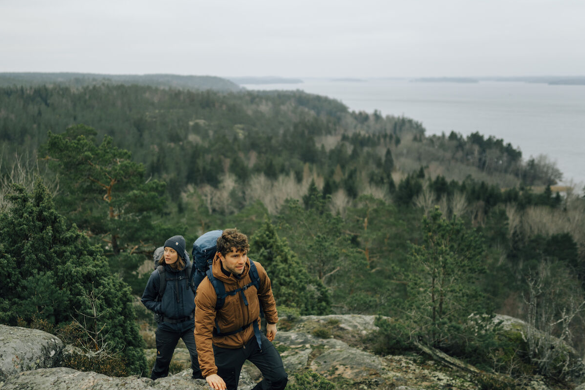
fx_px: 715
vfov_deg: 30.4
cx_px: 226
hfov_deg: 44.2
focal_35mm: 44
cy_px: 242
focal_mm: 35
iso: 320
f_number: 1.4
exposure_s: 1/320
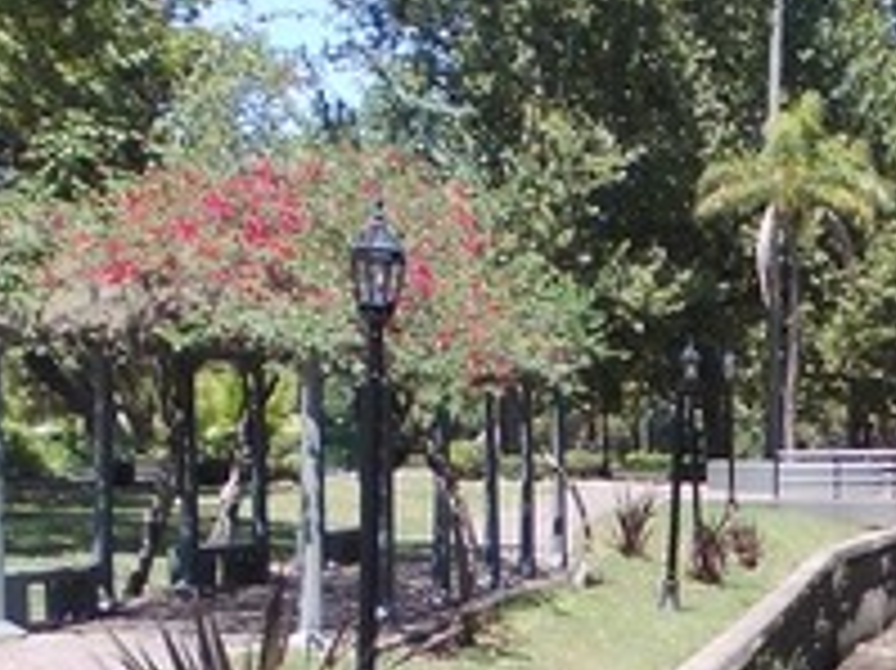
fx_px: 2794
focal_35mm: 108
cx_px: 851
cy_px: 715
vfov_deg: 13.4
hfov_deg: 17.9
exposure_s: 1/160
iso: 80
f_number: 5.4
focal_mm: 4
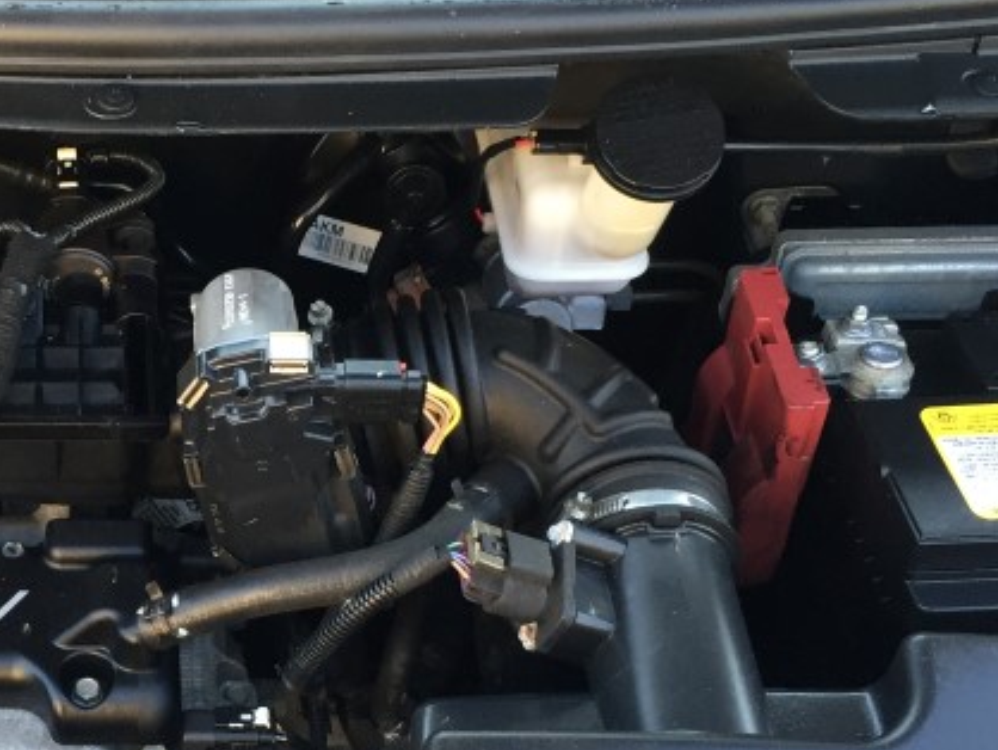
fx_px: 2048
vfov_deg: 20.6
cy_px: 559
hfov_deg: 26.5
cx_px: 100
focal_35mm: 71
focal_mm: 4.15
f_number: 2.2
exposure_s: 1/40
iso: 32
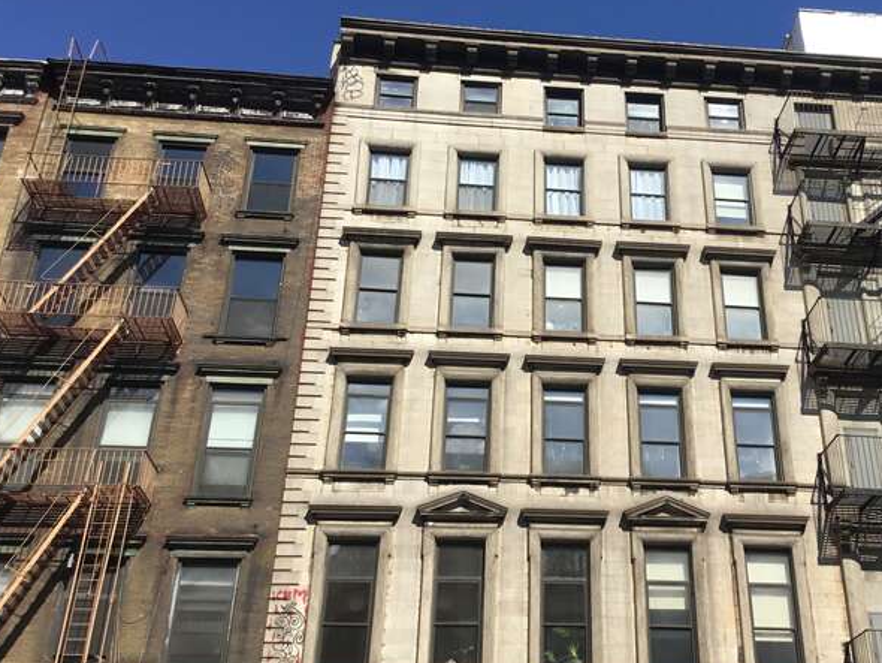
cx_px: 577
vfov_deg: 34.4
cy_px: 335
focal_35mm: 42
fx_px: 1071
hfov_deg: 44.2
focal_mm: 3.3
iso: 25
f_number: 2.4
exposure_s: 1/1733
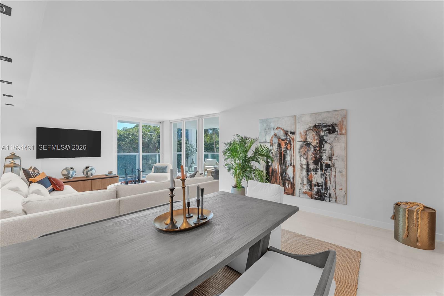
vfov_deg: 78.8
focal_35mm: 15
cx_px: 222
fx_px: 180
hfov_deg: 101.9
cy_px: 148
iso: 320
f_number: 9
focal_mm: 14.6
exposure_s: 1/3
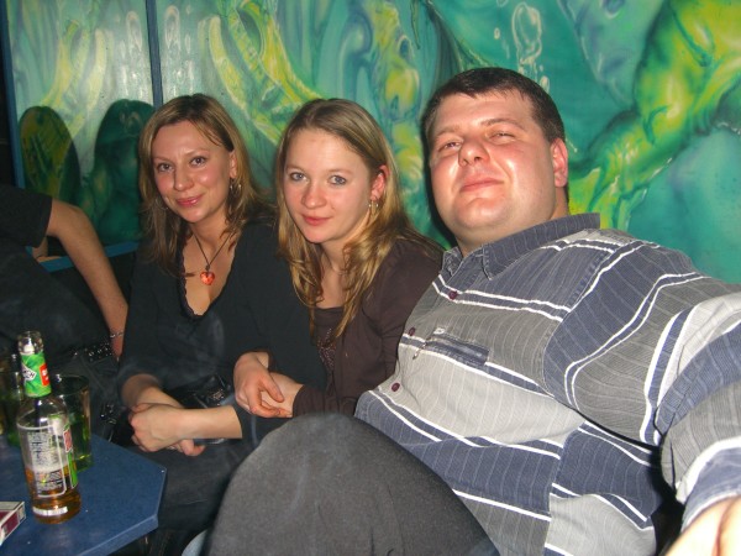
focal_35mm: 38
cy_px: 278
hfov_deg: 49.0
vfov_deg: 37.7
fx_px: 813
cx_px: 370
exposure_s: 1/60
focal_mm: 7.9
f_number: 2.8
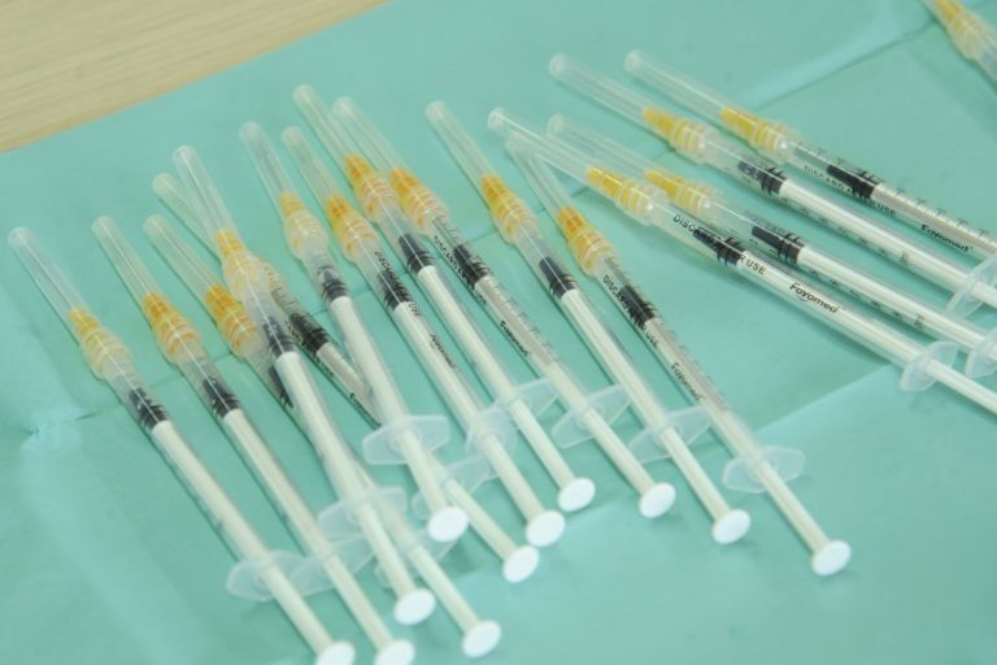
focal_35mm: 120
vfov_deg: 11.4
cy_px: 332
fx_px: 3323
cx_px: 498
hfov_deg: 17.1
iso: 2000
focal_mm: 120
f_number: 7.1
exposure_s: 1/100
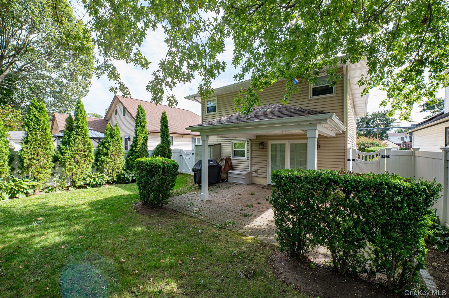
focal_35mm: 14
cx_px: 224
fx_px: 174
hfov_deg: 104.3
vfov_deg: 81.1
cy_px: 149
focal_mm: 14
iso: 400
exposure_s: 1/250
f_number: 9
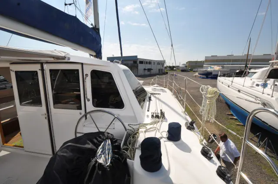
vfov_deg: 77.2
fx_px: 116
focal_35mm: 15
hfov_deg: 100.5
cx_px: 139
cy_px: 92
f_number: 14
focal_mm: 10
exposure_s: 1/200
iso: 200
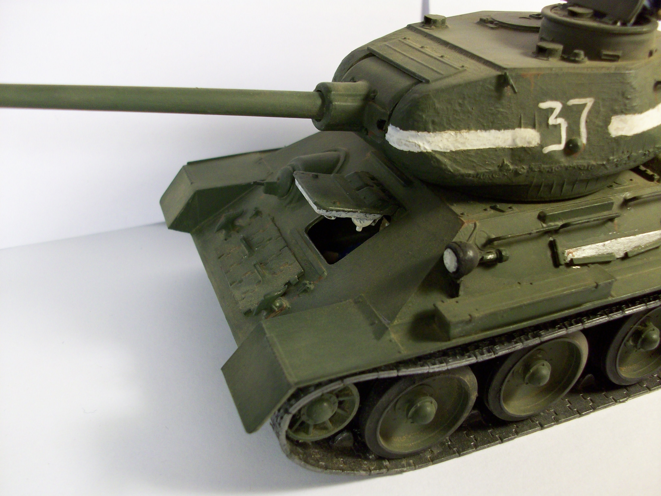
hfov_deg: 54.0
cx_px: 330
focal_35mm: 34
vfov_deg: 41.8
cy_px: 248
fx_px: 649
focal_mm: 5.7
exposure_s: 1/60
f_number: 2.8
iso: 139
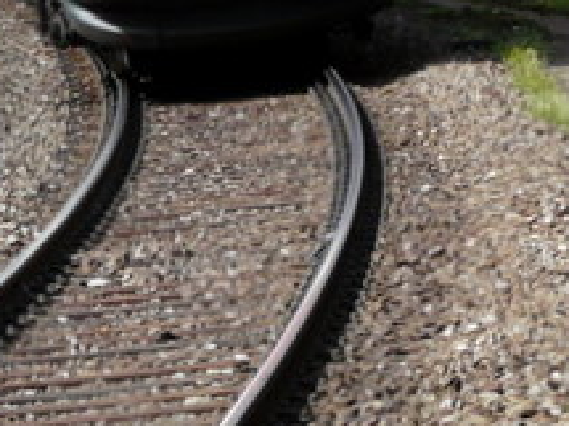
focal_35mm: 386
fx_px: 6341
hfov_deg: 5.1
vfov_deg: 3.8
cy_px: -132
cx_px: 58
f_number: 5
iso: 100
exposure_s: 1/200
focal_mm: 13.6
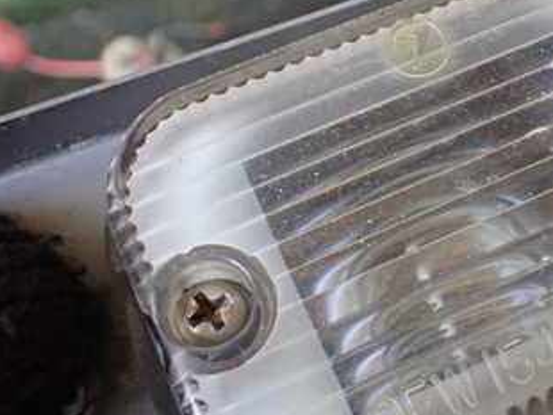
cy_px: 189
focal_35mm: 58
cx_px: 460
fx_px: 927
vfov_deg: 25.3
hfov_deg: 32.1
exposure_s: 1/125
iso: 320
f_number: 2.3
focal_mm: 5.4
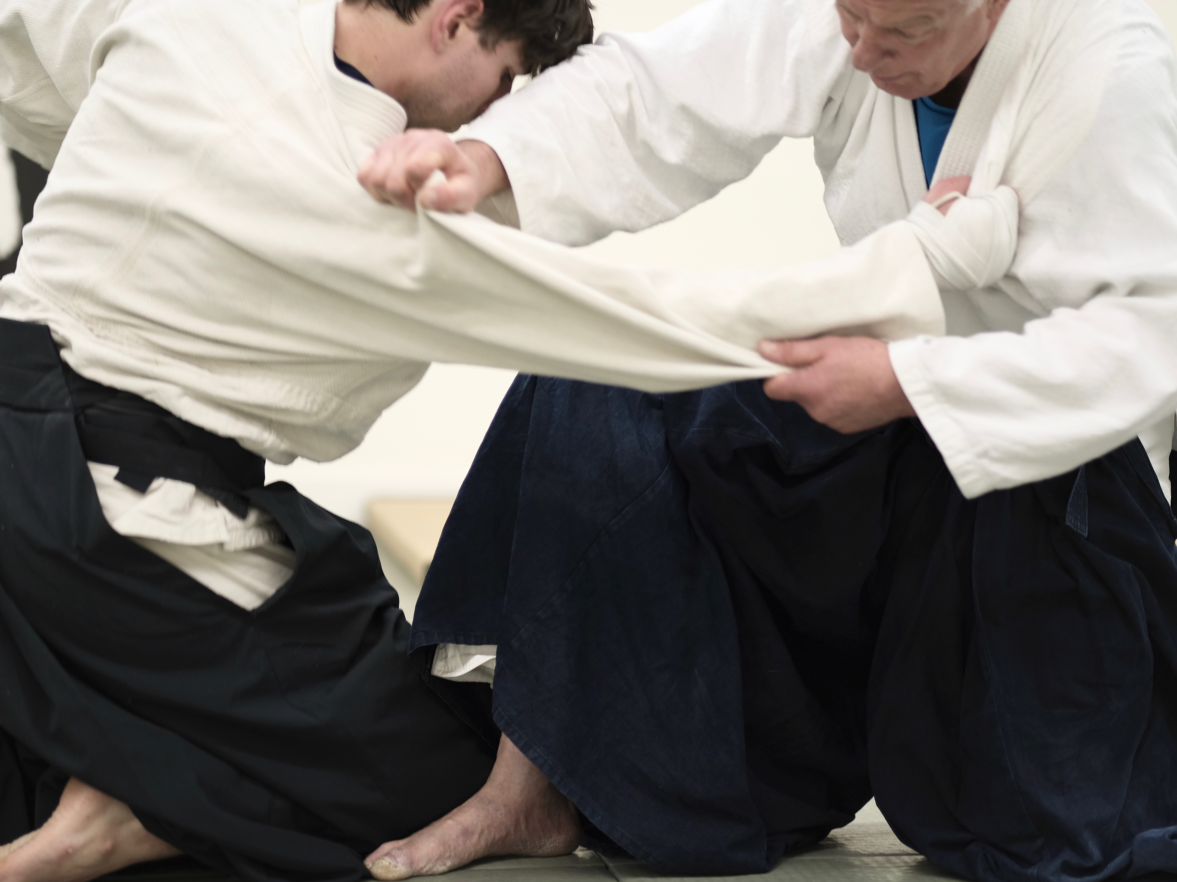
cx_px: 581
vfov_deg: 16.2
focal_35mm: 91
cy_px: 441
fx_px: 3094
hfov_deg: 21.5
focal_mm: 56
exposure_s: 1/125
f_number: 1.2
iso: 200
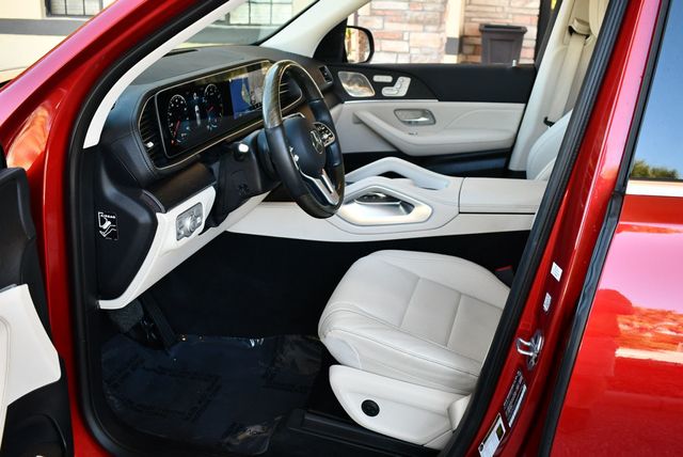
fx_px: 684
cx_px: 342
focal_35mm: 36
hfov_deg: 53.1
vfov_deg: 36.9
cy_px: 228
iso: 560
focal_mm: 18
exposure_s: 1/250
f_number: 3.5
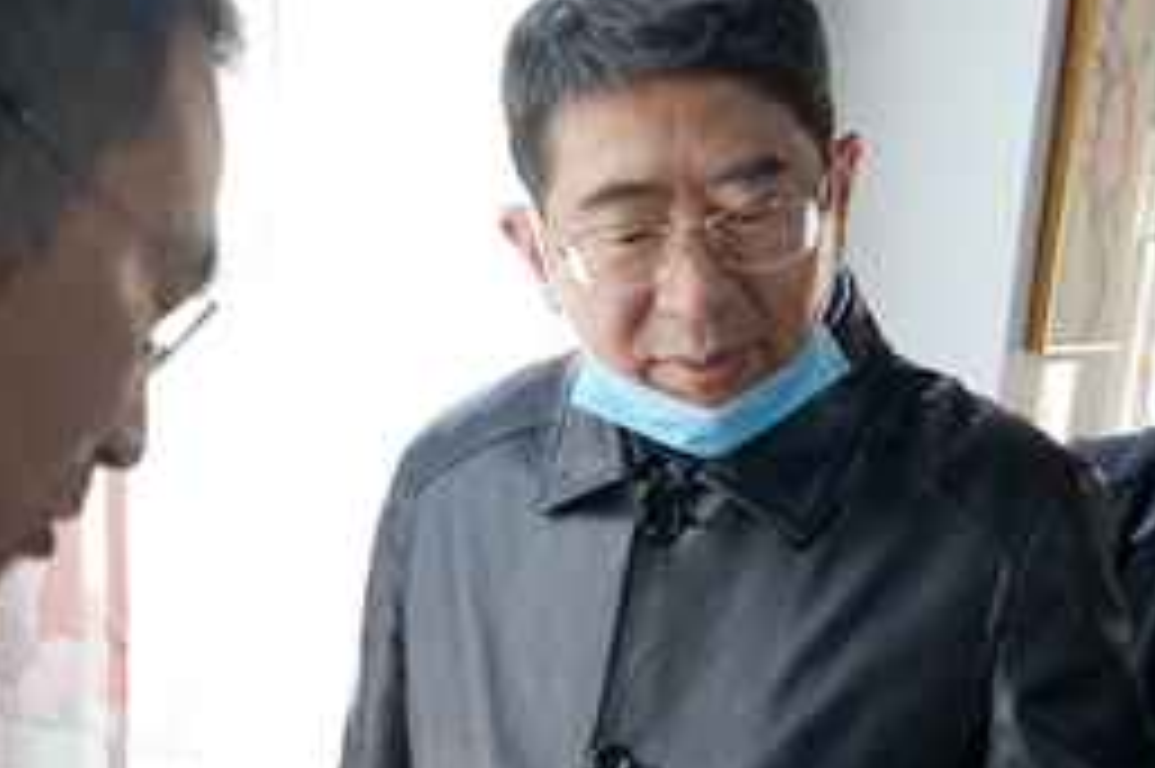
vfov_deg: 23.3
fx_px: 1795
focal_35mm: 56
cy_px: 750
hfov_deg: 35.6
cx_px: 544
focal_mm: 24
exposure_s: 1/160
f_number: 4
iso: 2000
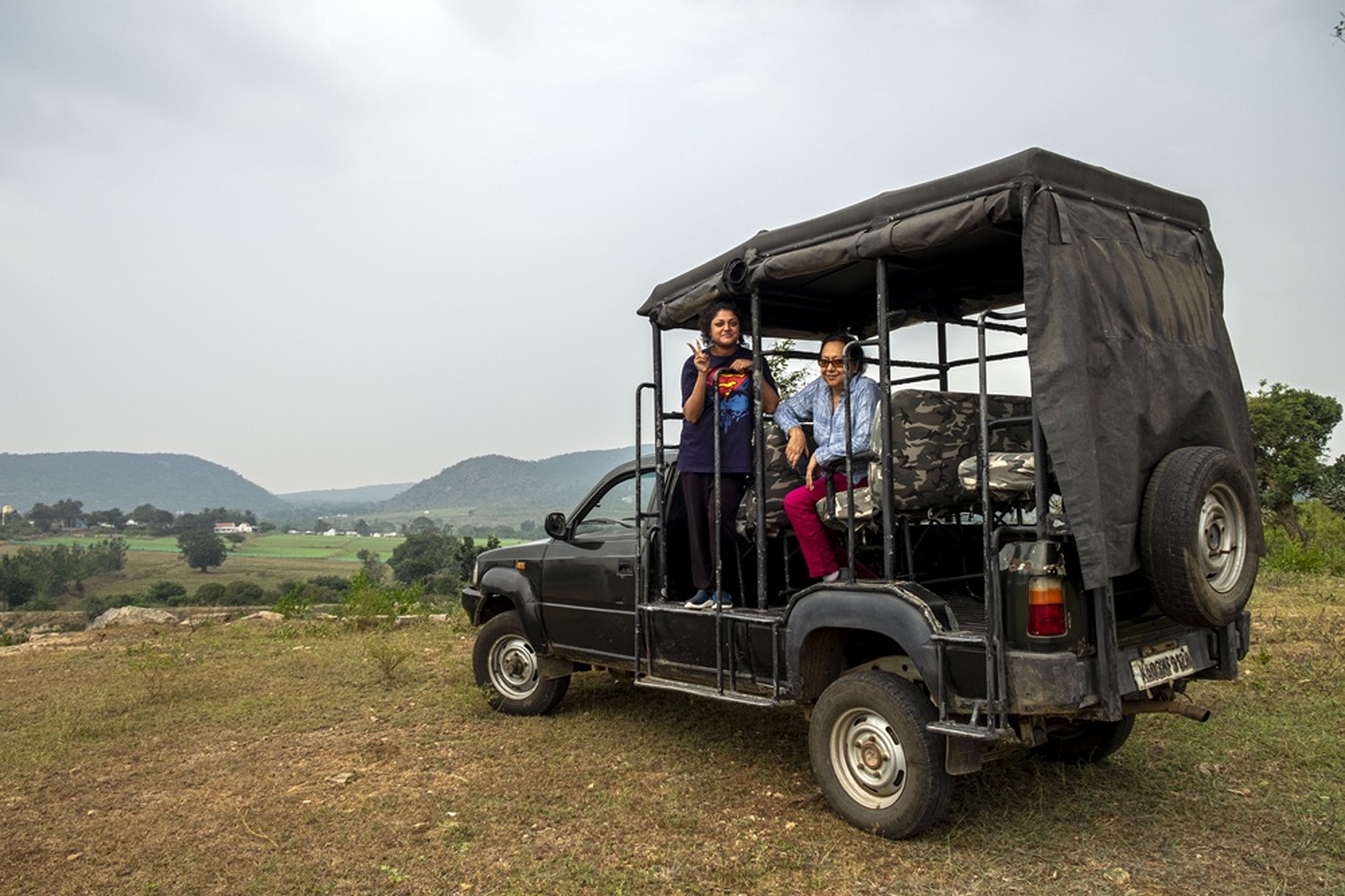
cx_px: 672
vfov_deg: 47.9
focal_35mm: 27
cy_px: 448
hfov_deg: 67.4
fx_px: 1008
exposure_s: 1/800
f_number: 5.6
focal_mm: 18
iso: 320
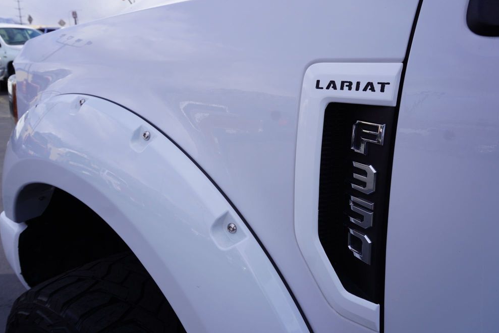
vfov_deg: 44.3
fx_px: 409
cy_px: 163
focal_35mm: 30
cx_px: 254
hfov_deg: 62.7
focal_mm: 19
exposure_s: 1/125
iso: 100
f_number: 8
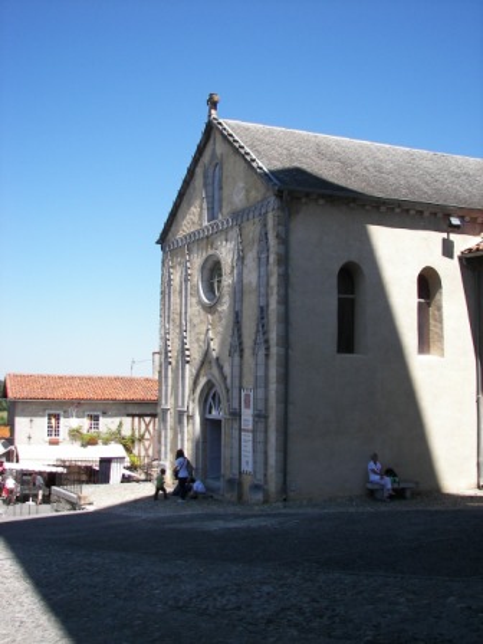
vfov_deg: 51.4
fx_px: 670
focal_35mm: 36
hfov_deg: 39.7
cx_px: 242
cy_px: 322
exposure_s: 1/640
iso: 50
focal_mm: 6
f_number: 2.8
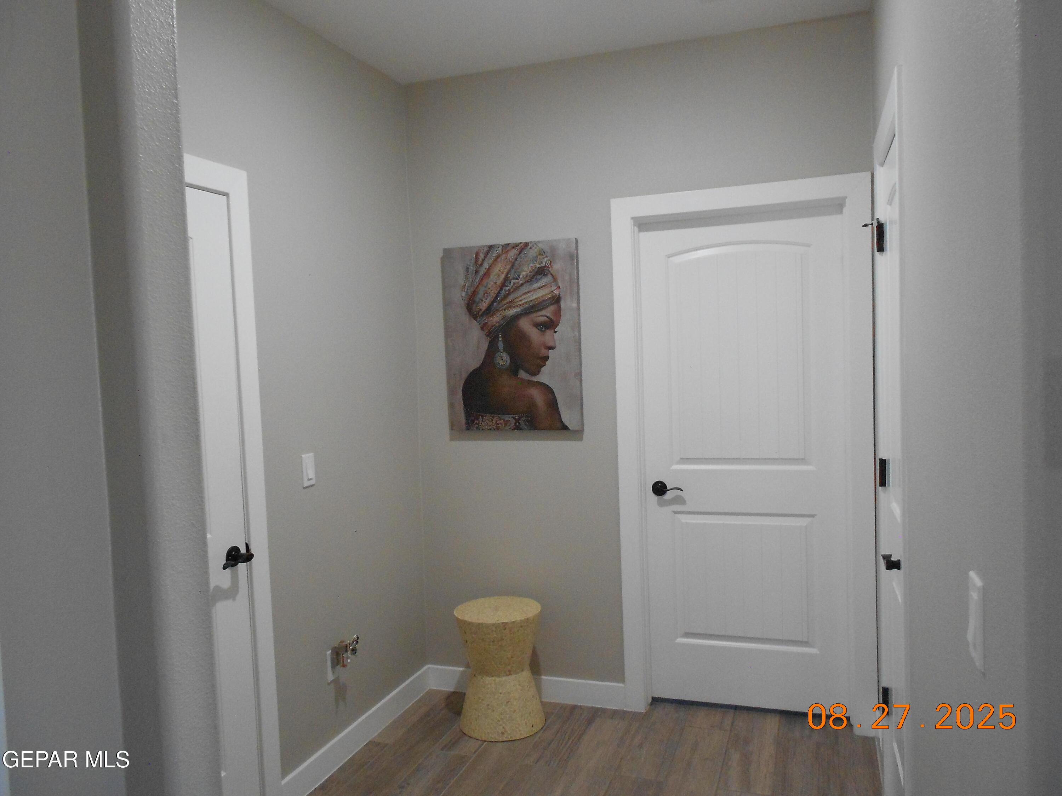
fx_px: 798
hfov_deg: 67.3
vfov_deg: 53.1
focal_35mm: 26
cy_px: 398
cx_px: 531
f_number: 3.2
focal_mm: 4.6
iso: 400
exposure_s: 1/25
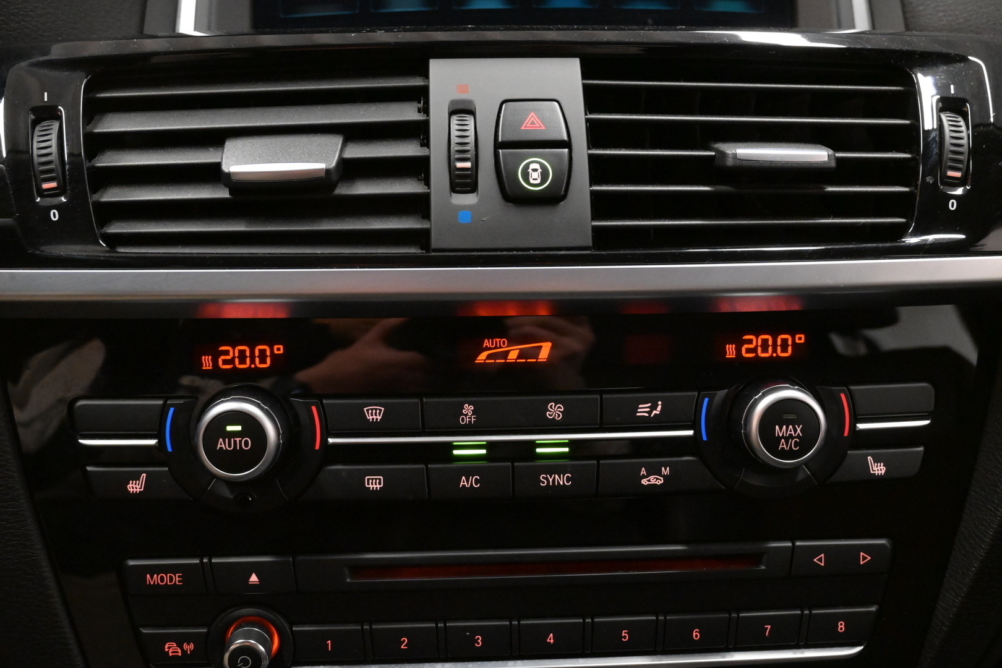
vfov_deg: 31.9
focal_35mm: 42
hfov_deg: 46.4
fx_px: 1169
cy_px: 334
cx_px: 501
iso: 6400
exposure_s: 1/100
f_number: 5
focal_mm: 28
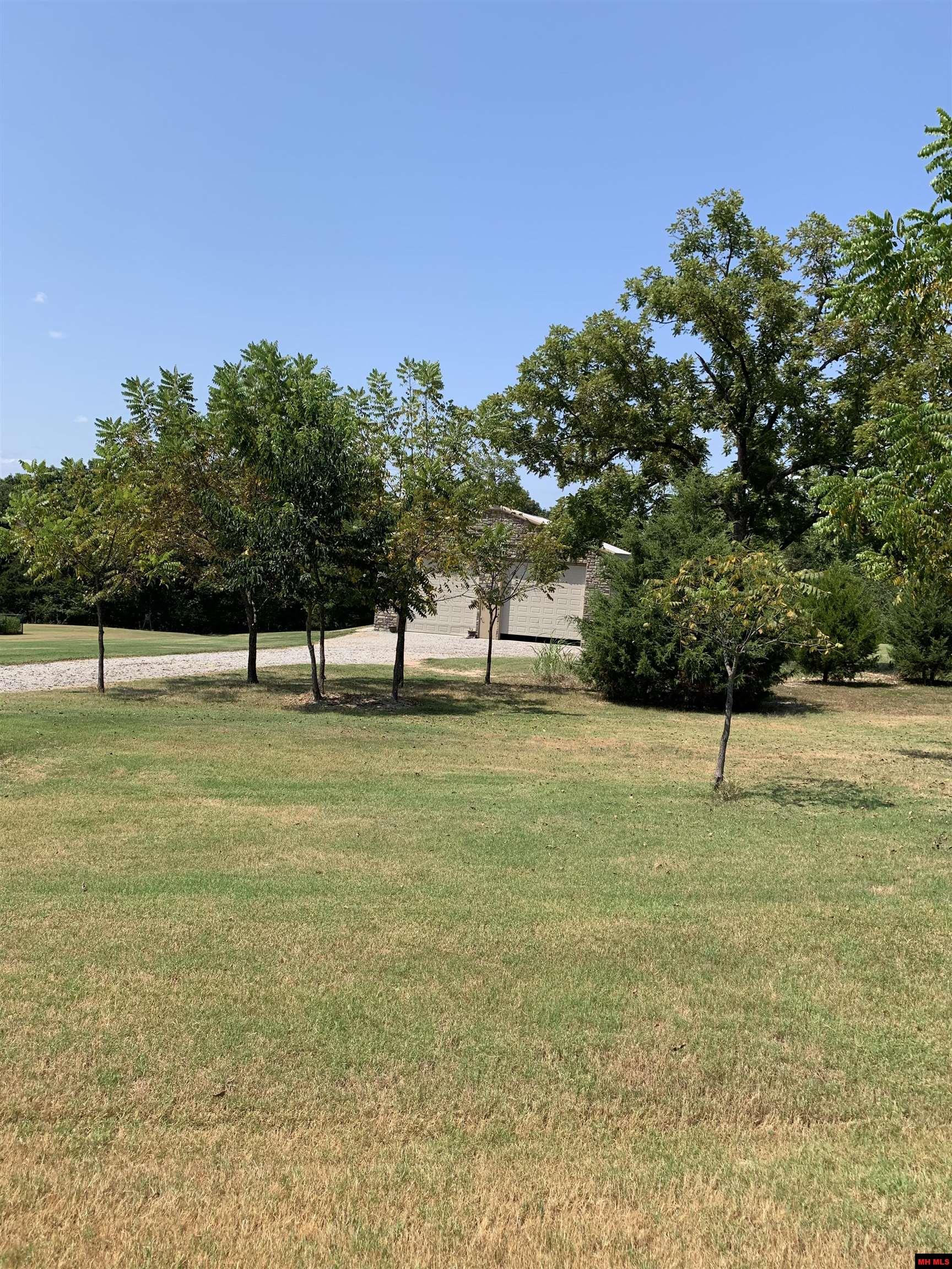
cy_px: 634
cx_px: 476
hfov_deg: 53.1
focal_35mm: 26
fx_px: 953
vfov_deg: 67.3
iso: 25
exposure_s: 1/2033
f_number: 1.8
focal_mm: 4.25
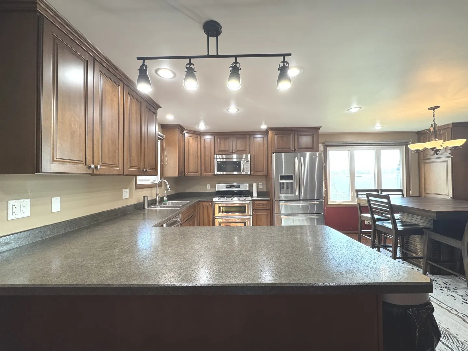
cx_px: 234
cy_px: 176
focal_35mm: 14
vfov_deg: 85.7
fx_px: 189
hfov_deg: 102.1
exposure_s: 1/60
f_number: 2.2
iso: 160
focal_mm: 2.22
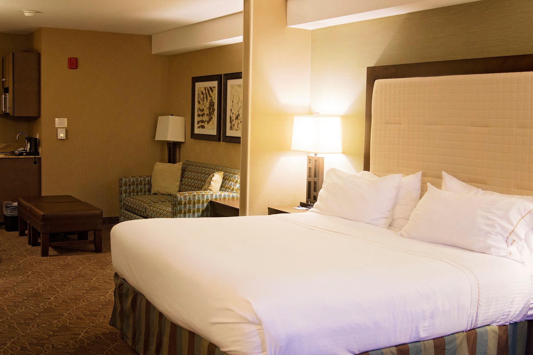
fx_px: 621
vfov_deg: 31.8
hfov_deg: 46.4
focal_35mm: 42
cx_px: 266
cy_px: 178
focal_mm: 28
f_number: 2.8
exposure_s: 1/50
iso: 800
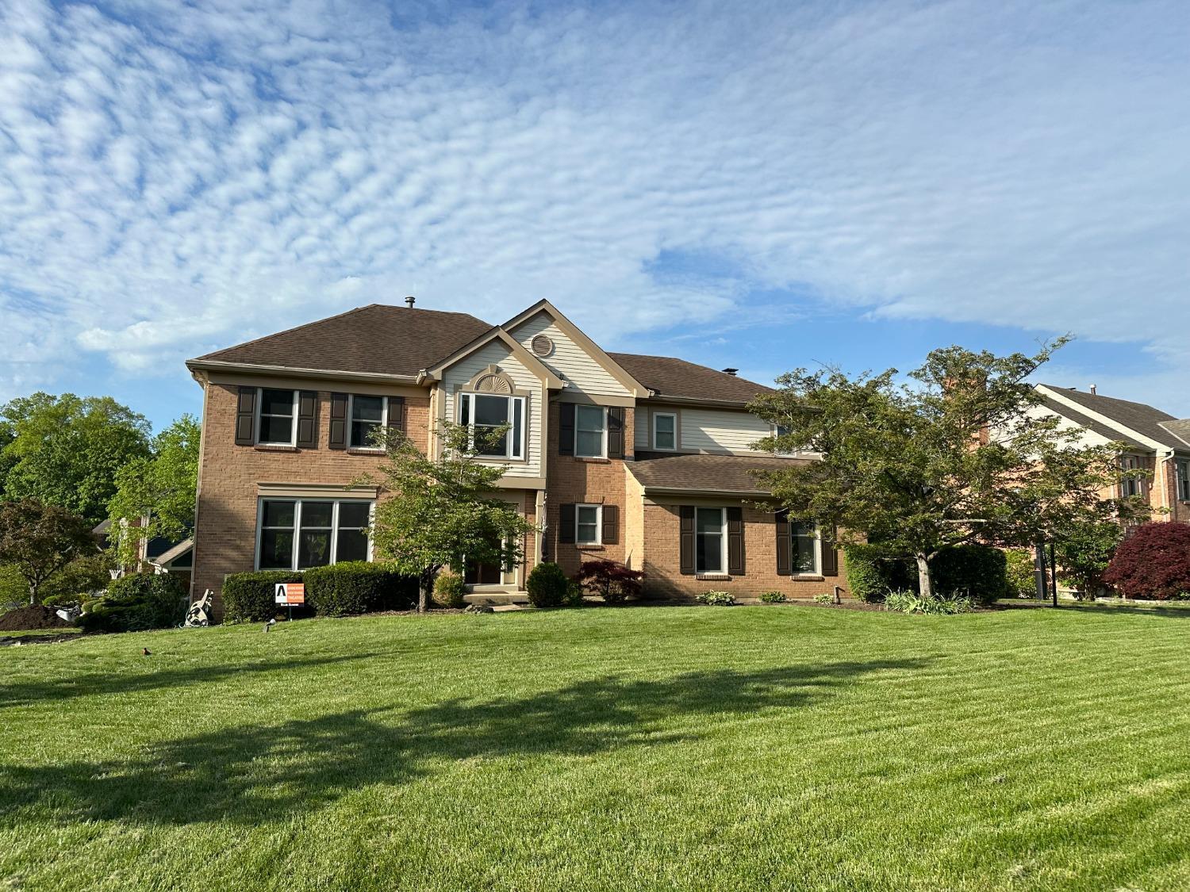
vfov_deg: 56.8
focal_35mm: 24
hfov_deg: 71.6
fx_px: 825
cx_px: 595
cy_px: 446
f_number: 1.78
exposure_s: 1/4348
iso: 80
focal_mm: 6.86
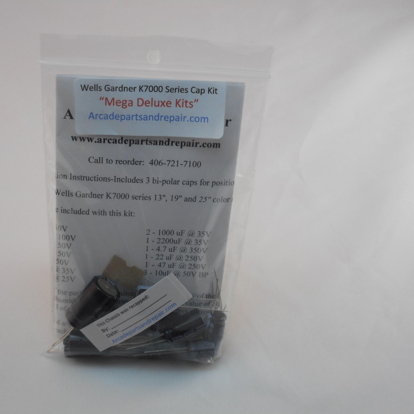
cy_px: 207
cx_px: 143
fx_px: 704
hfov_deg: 32.6
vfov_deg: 32.8
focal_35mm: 52
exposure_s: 1/30
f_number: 4.7
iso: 160
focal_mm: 7.9
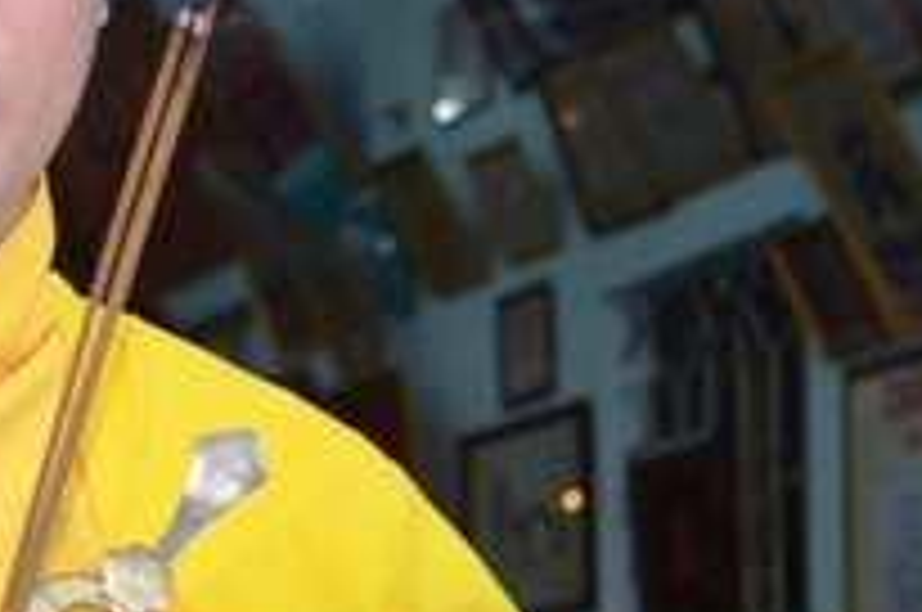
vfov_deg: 6.6
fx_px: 5268
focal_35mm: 206
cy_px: 410
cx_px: 72
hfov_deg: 9.9
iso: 400
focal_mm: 44
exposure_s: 1/60
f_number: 5.3
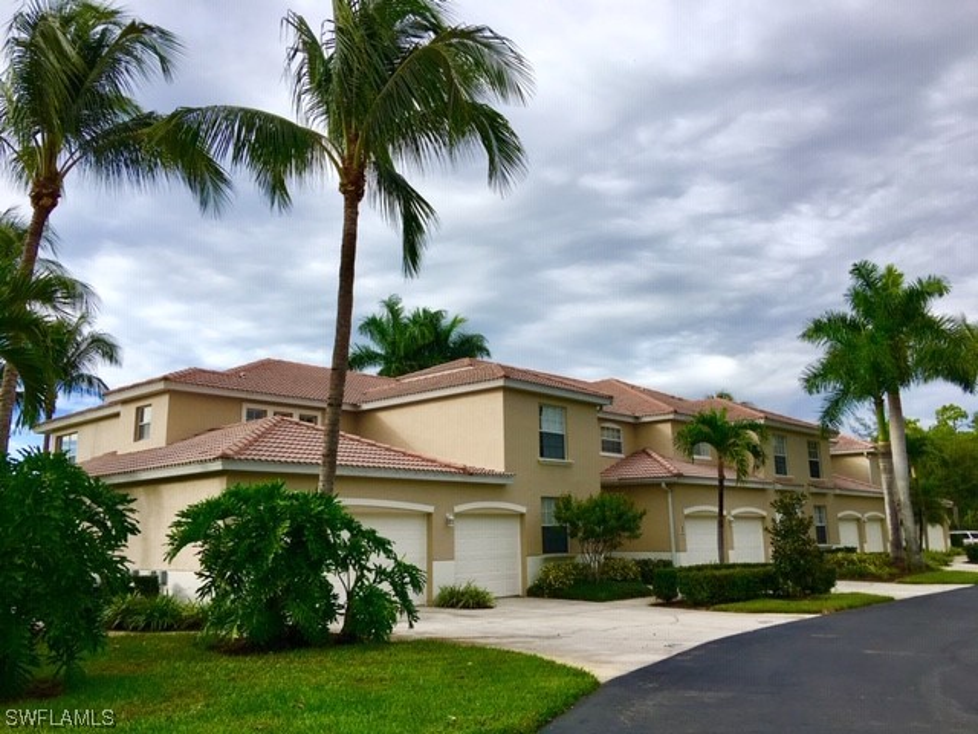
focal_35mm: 29
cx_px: 489
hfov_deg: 61.7
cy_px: 367
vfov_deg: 48.2
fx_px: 819
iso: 25
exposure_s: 1/884
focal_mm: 4.15
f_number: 2.2
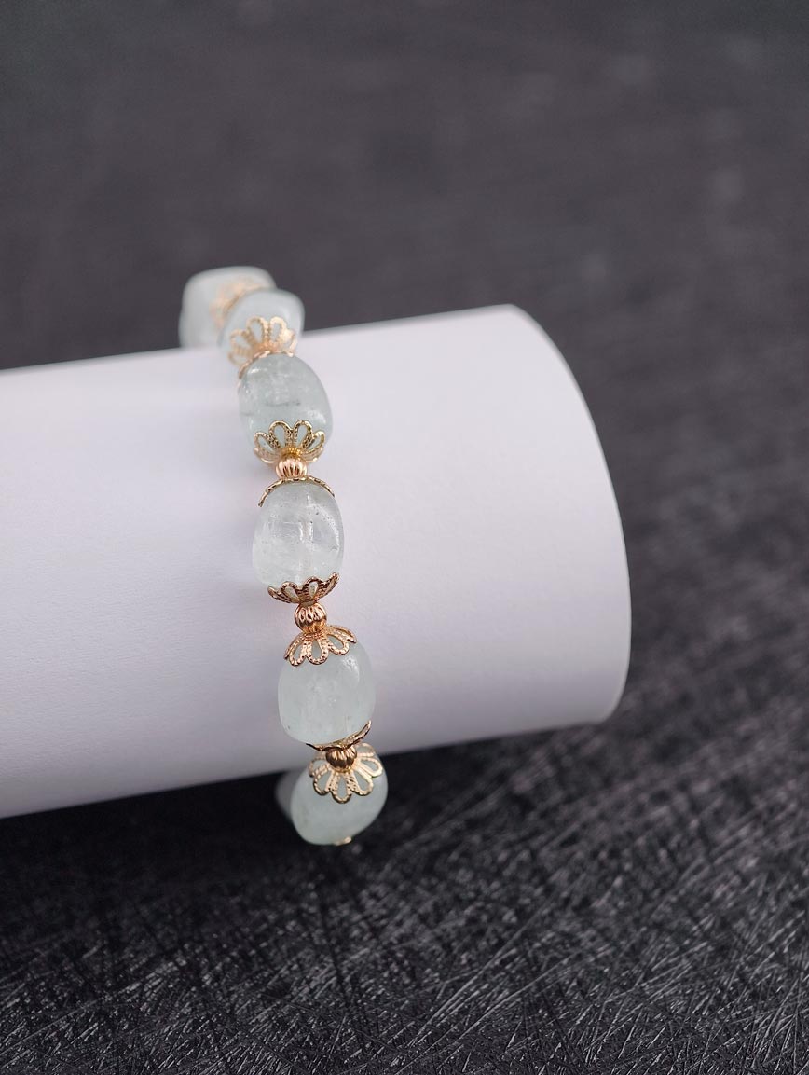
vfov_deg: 23.0
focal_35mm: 85
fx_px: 2642
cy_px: 538
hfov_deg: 17.4
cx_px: 404
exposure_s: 1/160
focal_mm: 22.48
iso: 125
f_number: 2.67
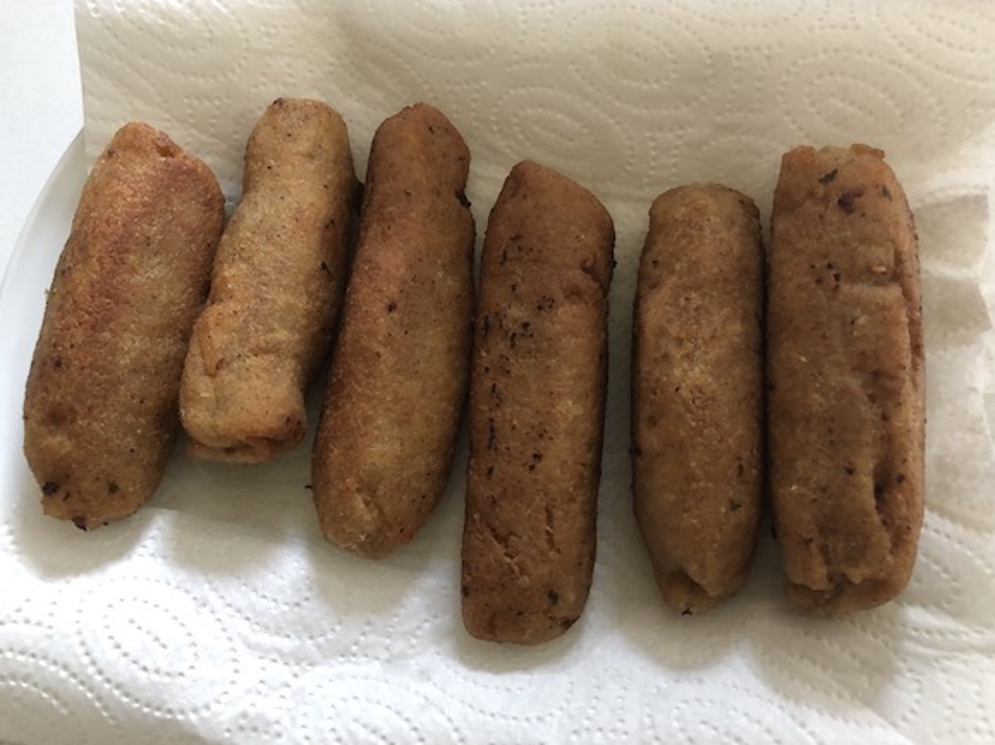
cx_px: 498
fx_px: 833
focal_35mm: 29
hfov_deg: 61.7
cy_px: 367
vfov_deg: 48.2
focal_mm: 3.99
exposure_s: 1/7
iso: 80
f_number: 1.8
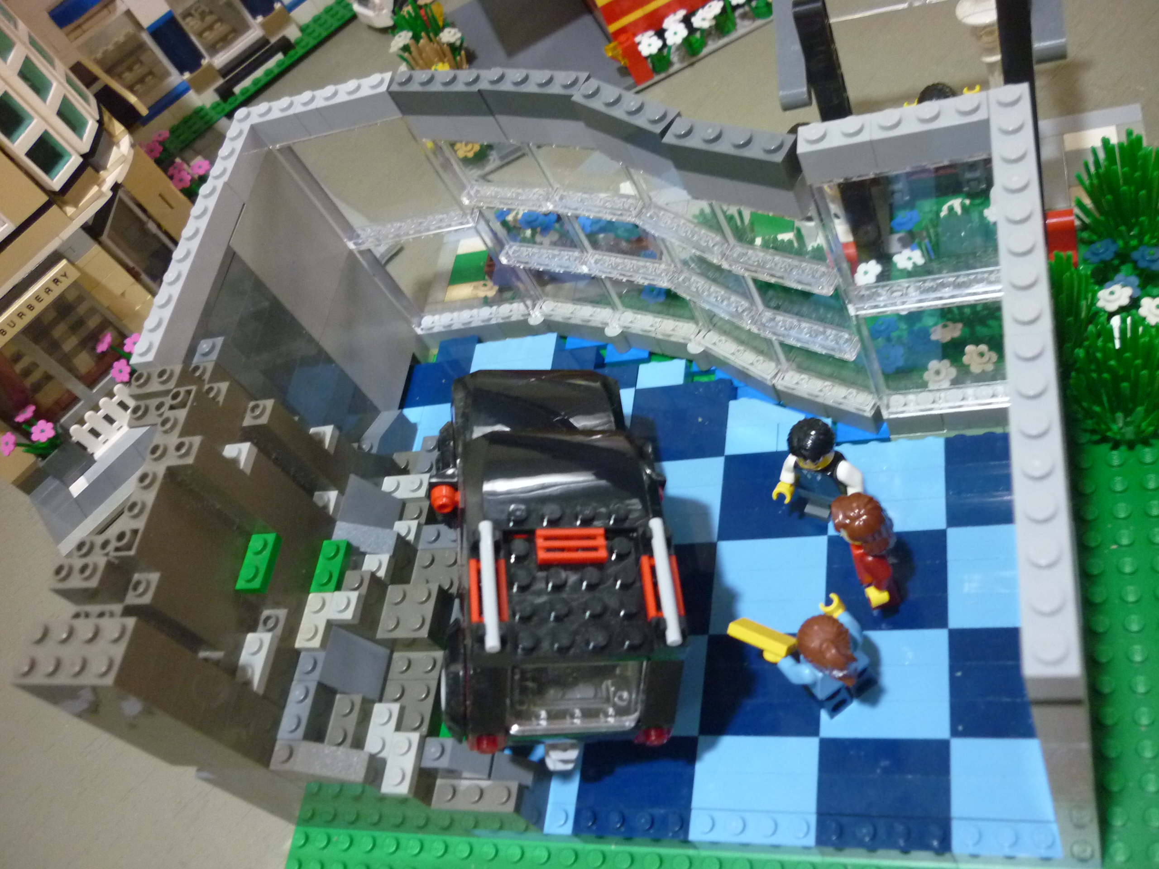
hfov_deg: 55.4
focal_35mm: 33
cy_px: 434
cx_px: 580
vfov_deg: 42.9
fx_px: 1105
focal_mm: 5.5
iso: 400
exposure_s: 1/8
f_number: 2.8
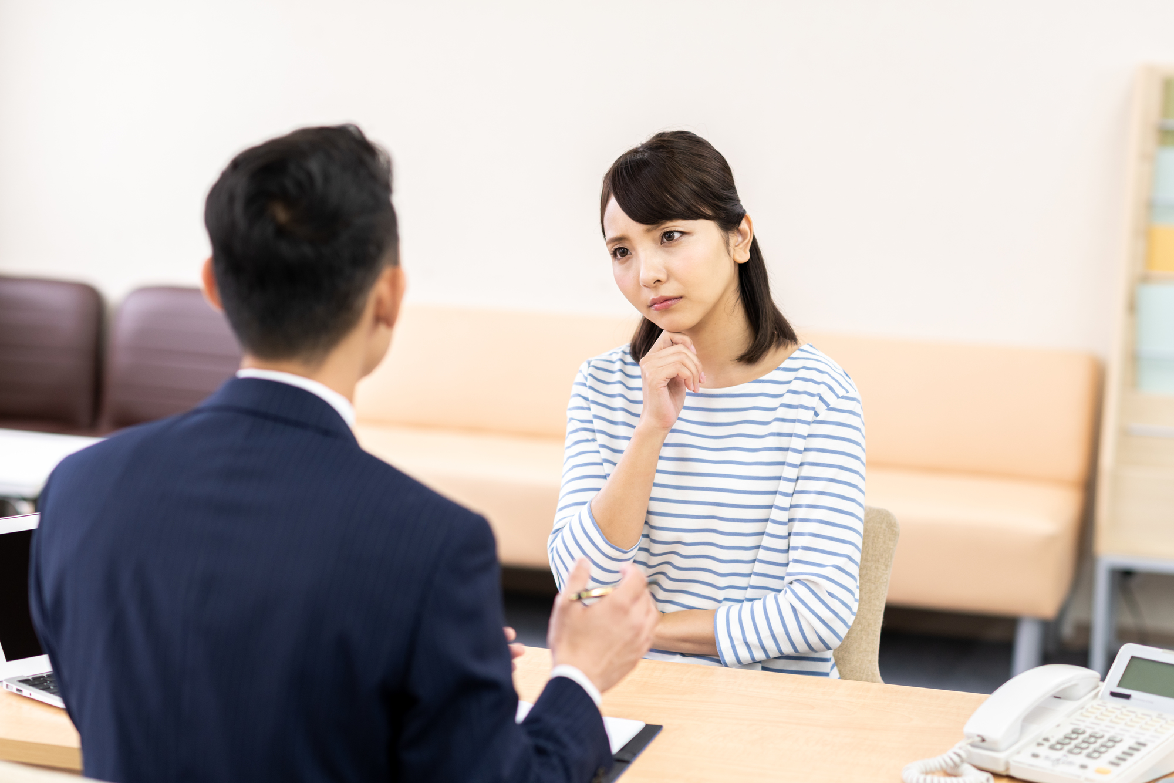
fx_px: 2772
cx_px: 587
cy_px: 392
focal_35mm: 85
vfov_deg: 16.1
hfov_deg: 23.9
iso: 640
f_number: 2.8
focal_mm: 85
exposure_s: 1/160
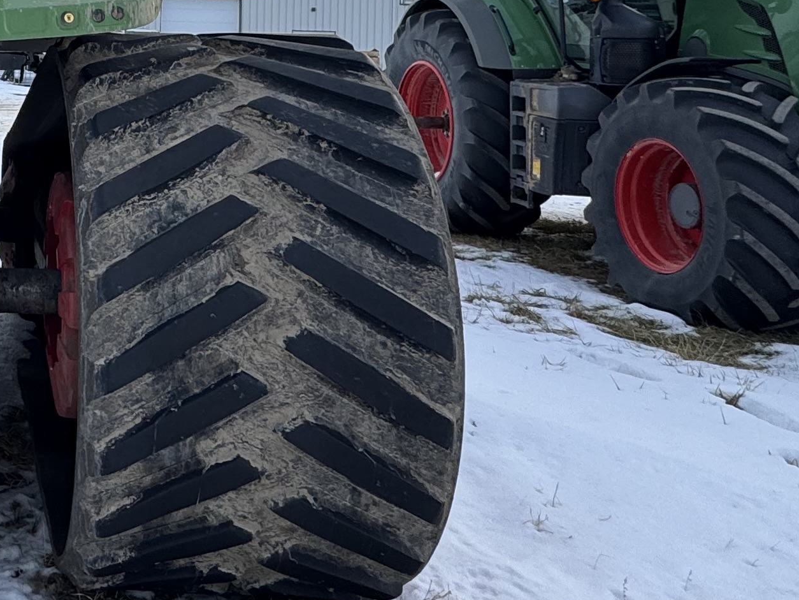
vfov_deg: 30.4
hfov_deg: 34.4
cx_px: -140
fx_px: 1039
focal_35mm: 45
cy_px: 29
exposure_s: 1/573
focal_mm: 2.22
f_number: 2.2
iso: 40
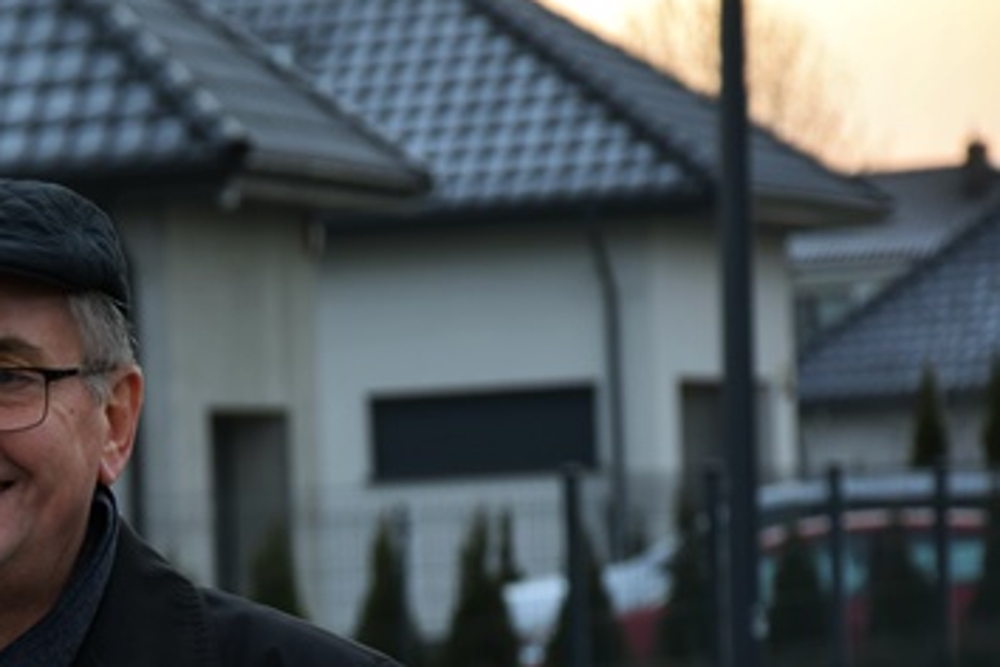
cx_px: -229
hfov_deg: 6.7
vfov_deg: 4.5
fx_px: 8472
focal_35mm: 305
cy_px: 839
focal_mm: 80
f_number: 5.3
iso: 110
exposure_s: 1/100
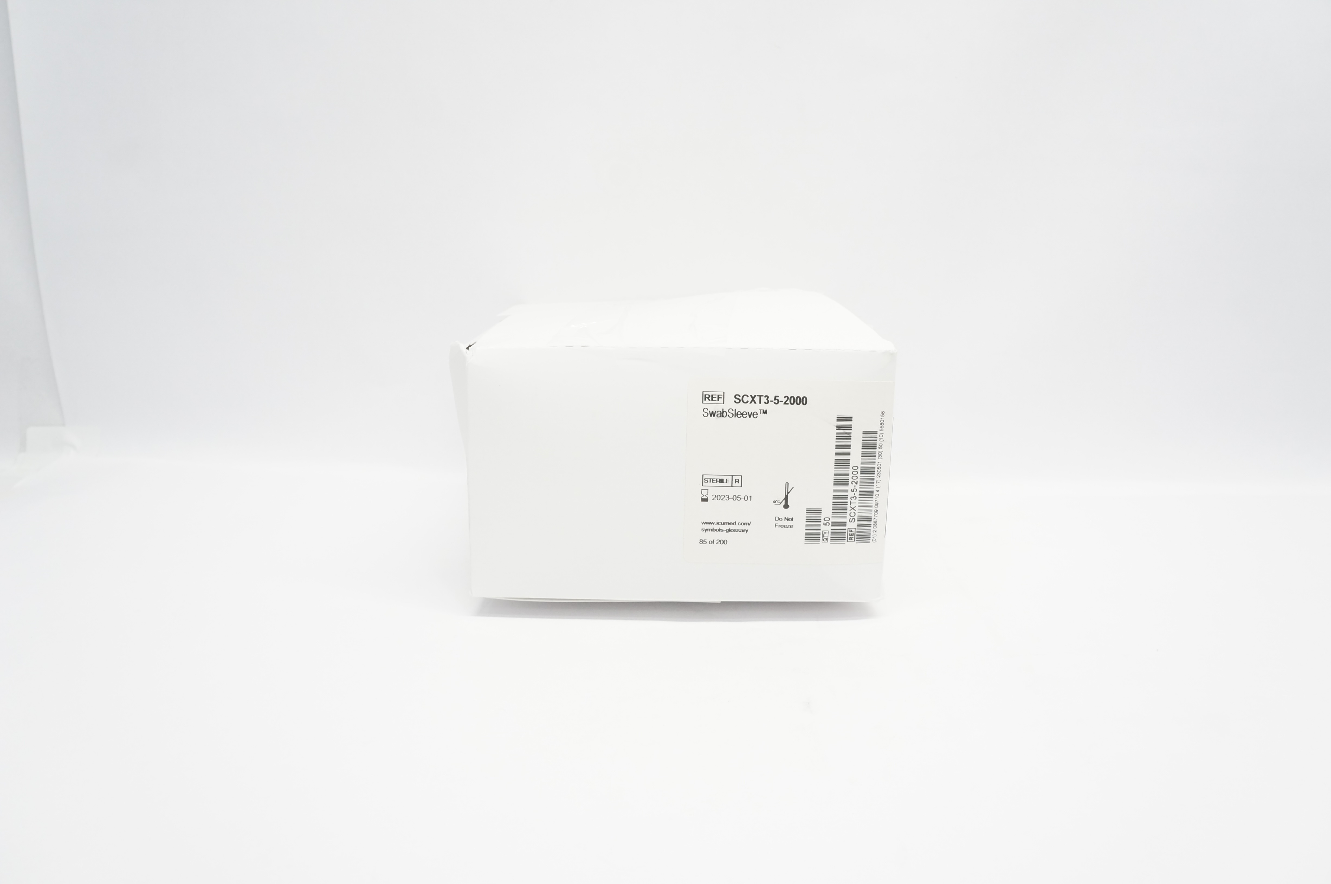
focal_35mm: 27
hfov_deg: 67.4
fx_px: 997
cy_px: 442
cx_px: 666
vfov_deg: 47.8
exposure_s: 1/60
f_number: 6.3
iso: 800
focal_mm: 18
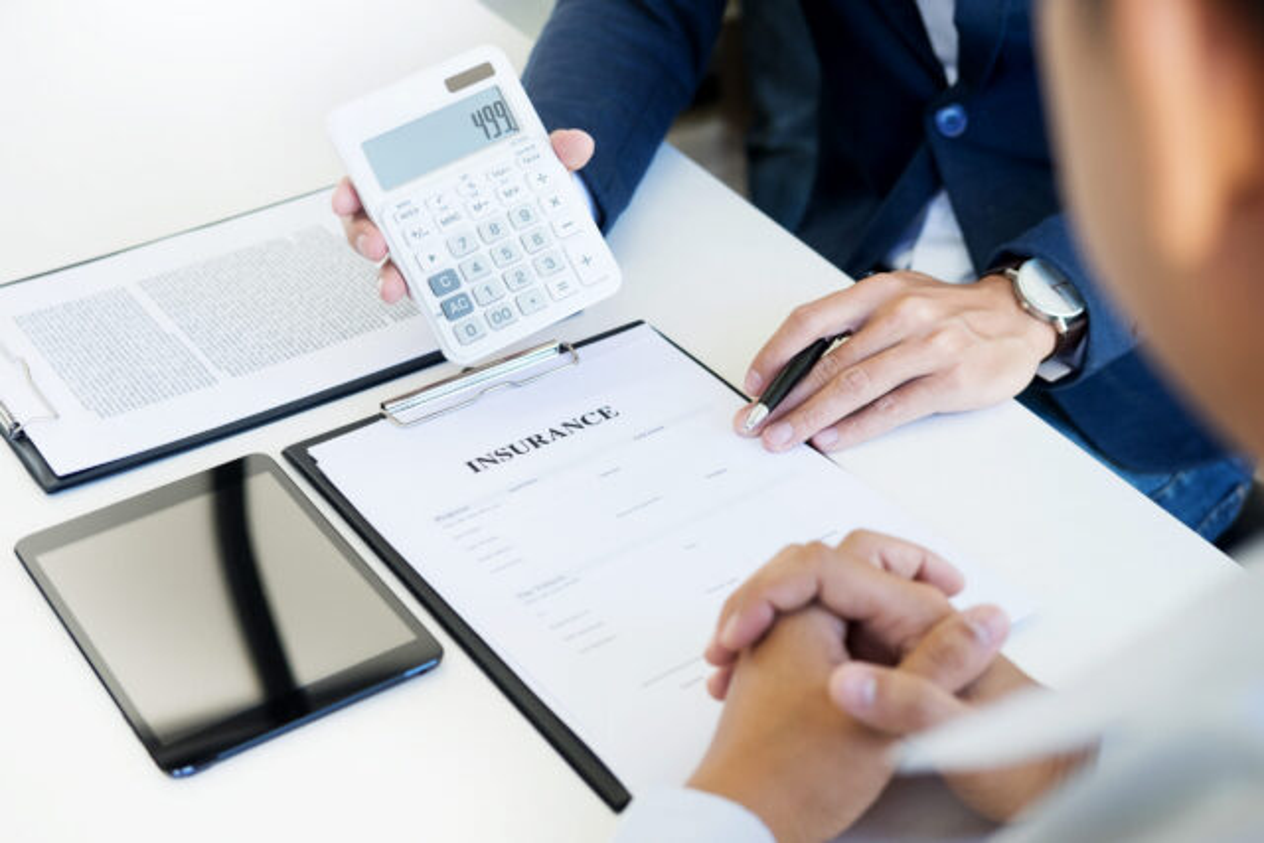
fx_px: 1861
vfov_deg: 25.5
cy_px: 422
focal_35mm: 53
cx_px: 632
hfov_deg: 37.5
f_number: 2.8
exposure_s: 1/125
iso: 200
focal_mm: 35
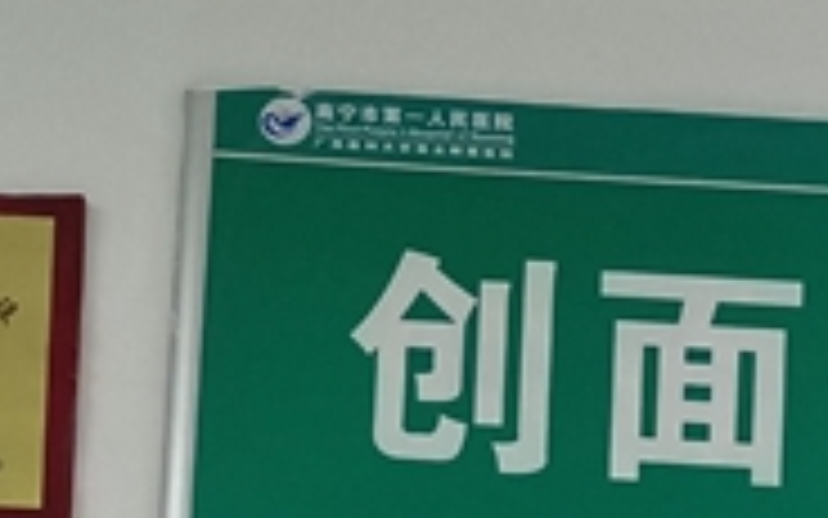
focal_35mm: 138
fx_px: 3114
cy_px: 1536
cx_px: 1066
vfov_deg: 8.1
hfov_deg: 14.5
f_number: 1.79
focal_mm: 4.71
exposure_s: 1/25
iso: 1248
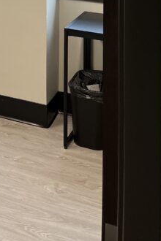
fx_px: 563
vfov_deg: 20.5
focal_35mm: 84
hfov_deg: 15.2
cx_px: -68
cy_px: -125
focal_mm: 5.1
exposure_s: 1/100
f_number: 1.6
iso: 64
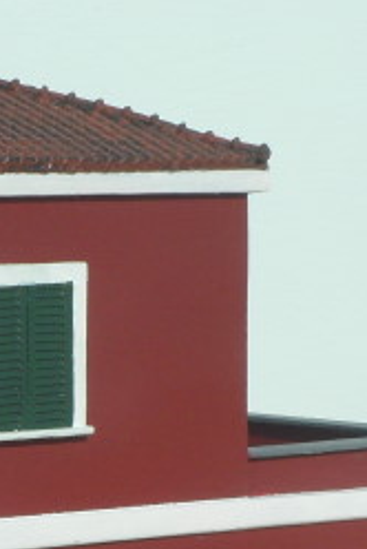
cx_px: -265
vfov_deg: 9.7
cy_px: 576
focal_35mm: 211
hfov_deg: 6.4
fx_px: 3217
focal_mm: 11.2
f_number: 5.6
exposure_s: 1/1000
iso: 80
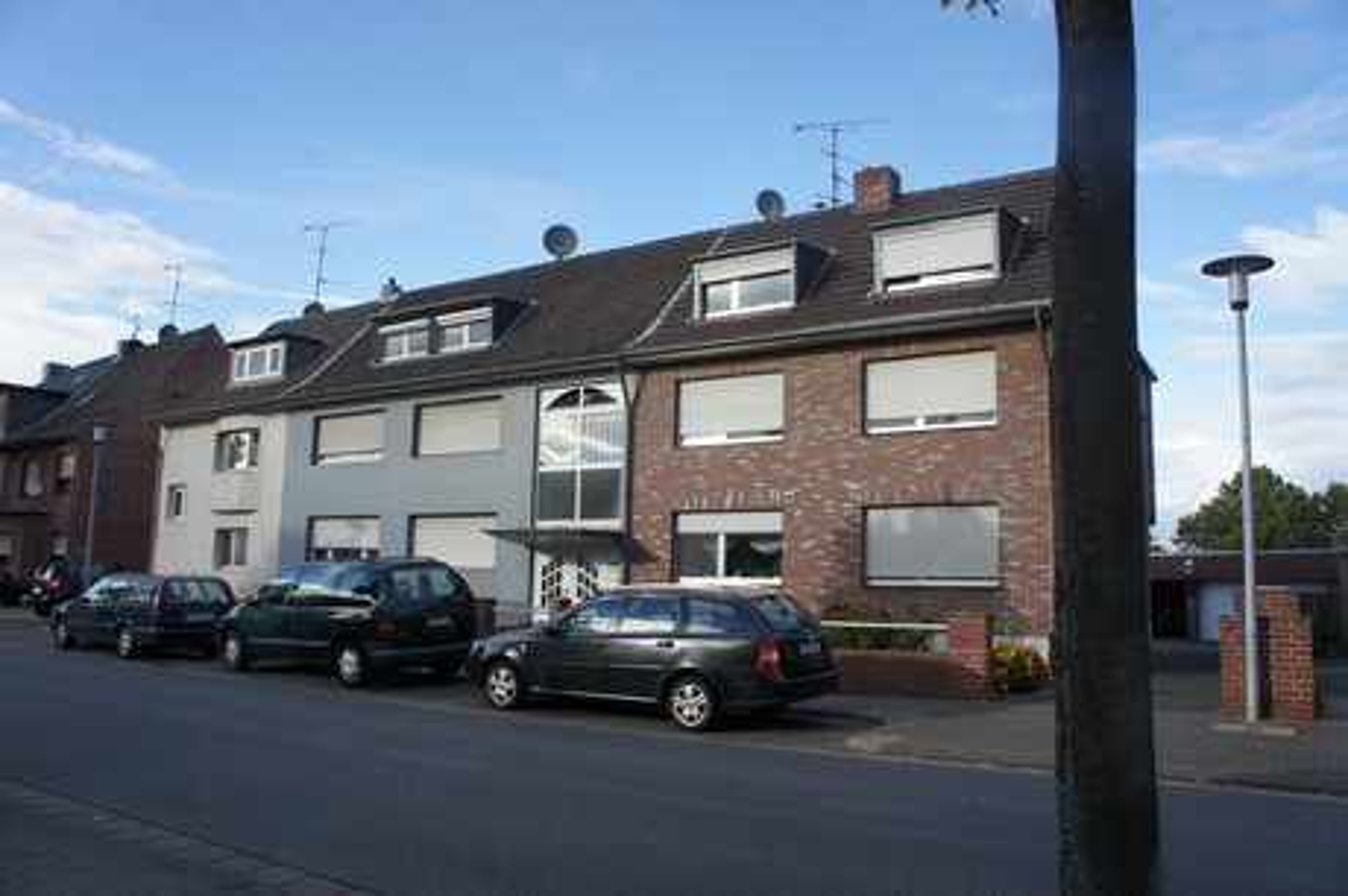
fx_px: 1010
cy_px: 448
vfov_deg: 47.9
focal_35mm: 27
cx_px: 674
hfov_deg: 67.4
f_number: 7.1
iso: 250
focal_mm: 18
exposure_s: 1/250
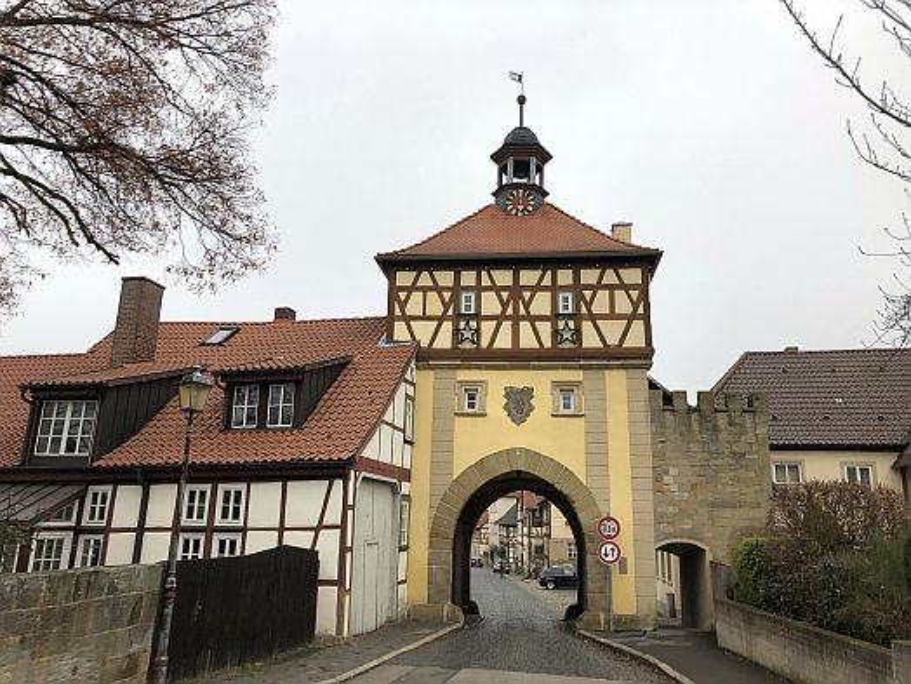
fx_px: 737
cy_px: 342
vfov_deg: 49.7
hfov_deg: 63.4
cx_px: 456
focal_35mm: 28
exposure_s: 1/120
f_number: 1.8
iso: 20
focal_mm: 3.99
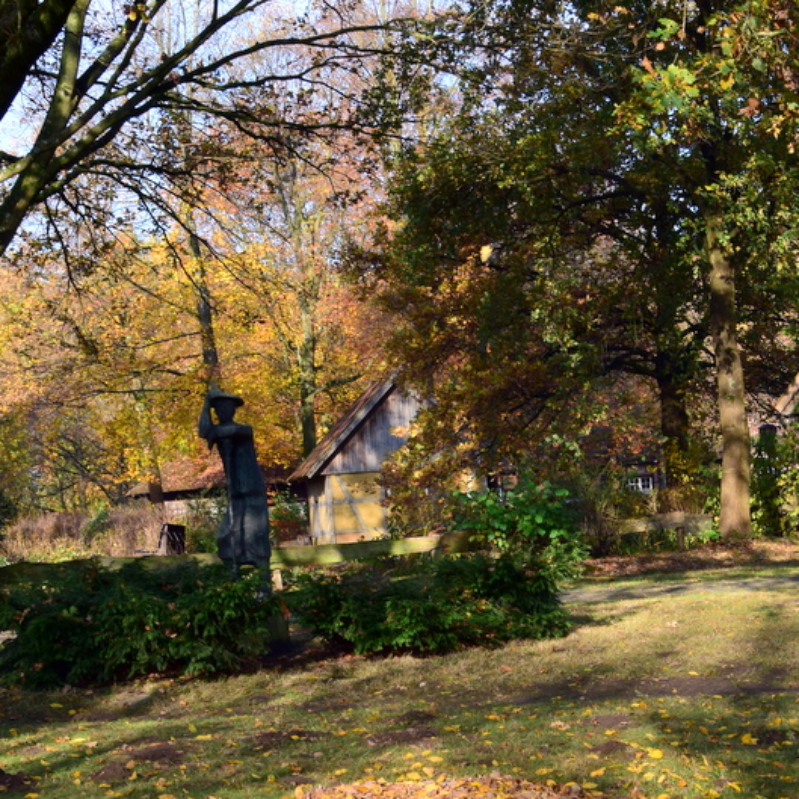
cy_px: 402
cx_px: 288
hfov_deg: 31.5
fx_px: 1410
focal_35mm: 54
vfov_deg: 31.6
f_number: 10
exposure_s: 1/200
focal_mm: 28
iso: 400
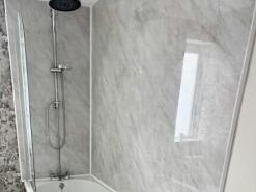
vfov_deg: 37.9
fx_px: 244
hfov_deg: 54.3
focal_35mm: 33
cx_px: 87
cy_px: 195
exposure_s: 1/60
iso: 400
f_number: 2.2
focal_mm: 2.22
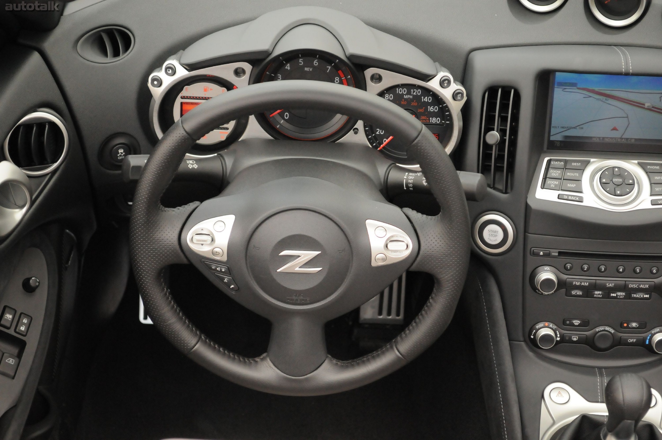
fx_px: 1515
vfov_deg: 16.5
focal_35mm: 82
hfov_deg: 24.6
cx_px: 331
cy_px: 220
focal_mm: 55
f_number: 5.6
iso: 2000
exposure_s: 1/1000
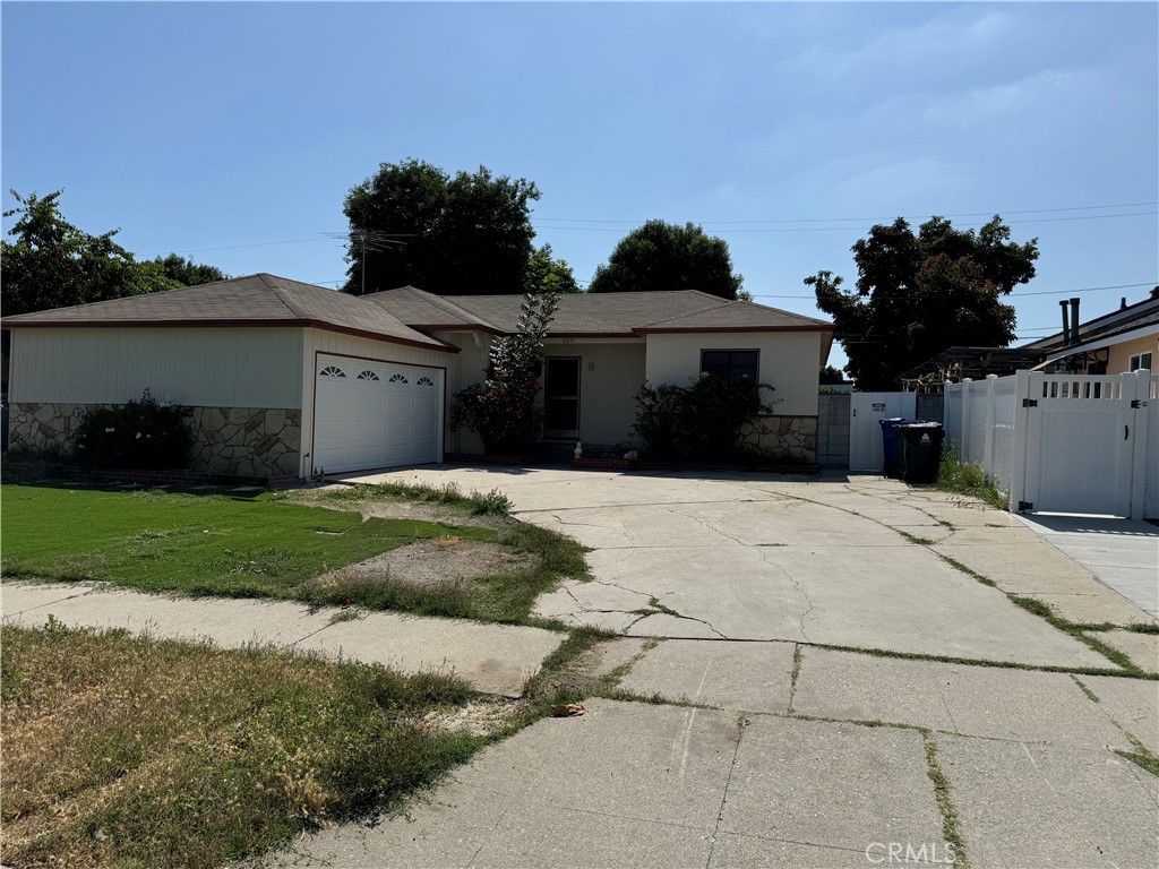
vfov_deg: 56.8
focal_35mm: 24
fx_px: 804
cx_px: 580
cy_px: 434
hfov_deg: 71.6
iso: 80
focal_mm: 6.76
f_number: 1.78
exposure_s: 1/9009
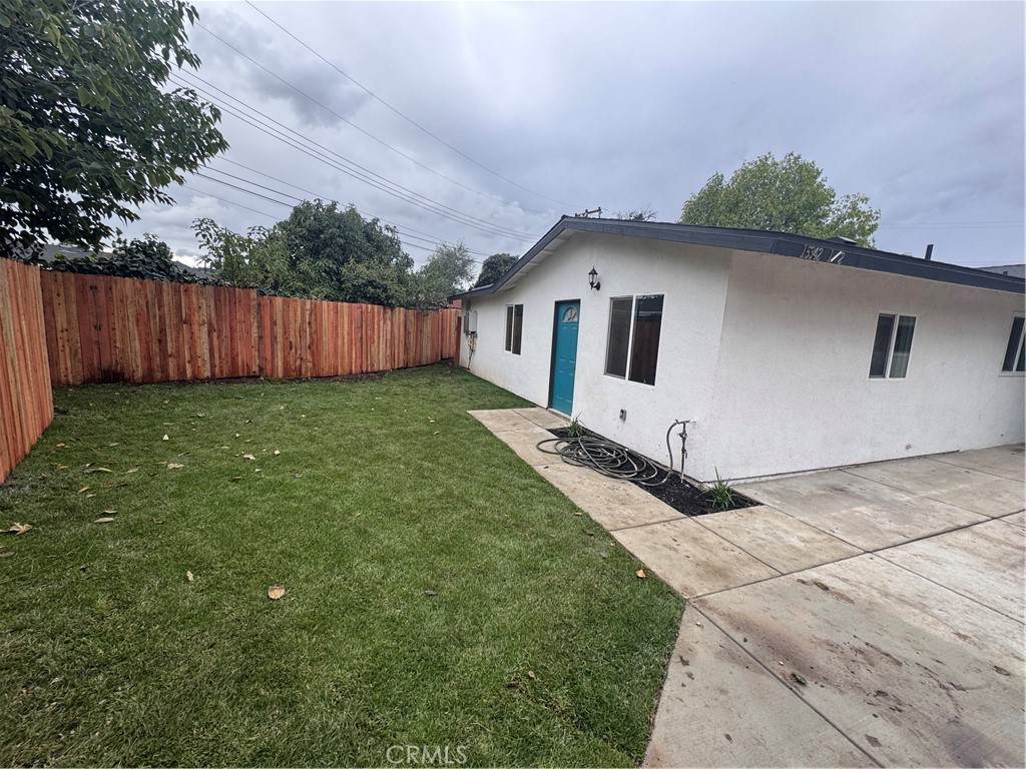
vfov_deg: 85.7
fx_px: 415
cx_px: 513
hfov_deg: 102.1
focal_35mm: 14
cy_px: 384
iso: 40
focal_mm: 2.22
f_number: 2.2
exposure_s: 1/401
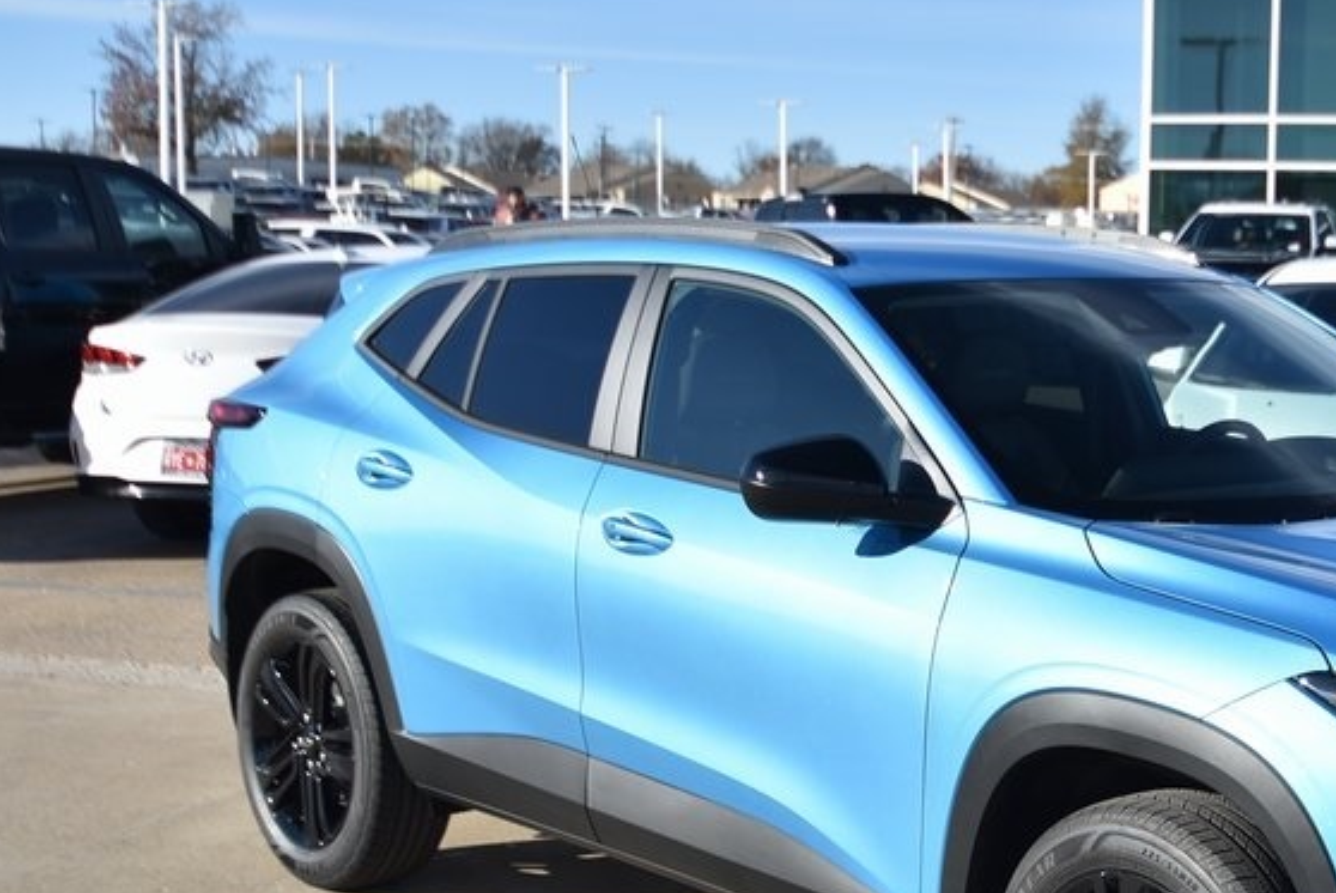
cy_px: 572
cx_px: 1136
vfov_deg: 20.6
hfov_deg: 29.5
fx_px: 2451
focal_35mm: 66
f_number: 4.5
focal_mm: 24
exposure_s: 1/640
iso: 100
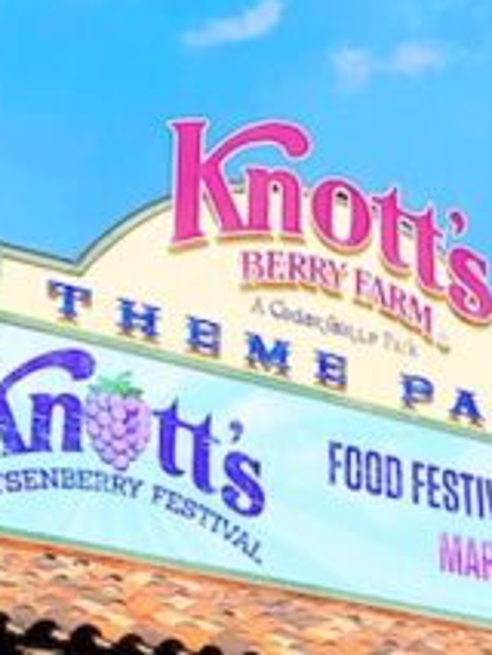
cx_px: 384
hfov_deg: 14.0
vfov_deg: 18.7
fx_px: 1988
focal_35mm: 105
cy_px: 237
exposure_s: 1/3436
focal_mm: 4
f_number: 1.8
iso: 20
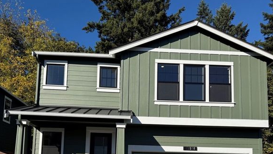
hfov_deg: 69.9
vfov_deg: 42.3
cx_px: 139
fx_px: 195
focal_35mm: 27
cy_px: 101
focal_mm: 6.76
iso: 80
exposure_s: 1/6173
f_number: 1.78
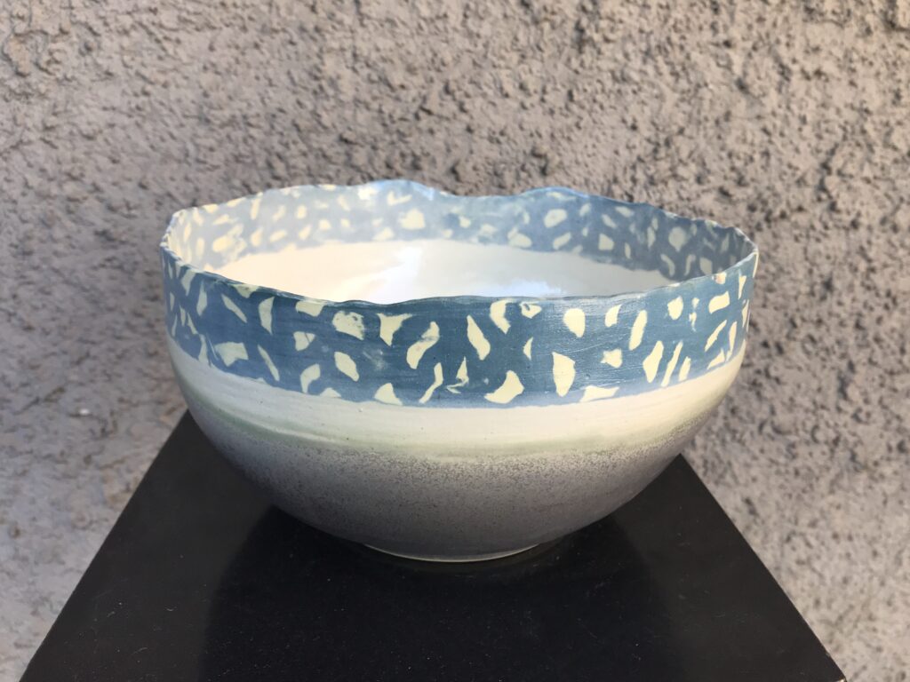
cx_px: 455
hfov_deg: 63.4
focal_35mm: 28
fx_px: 736
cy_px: 341
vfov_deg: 49.7
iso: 32
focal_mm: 3.99
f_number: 1.8
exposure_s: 1/100
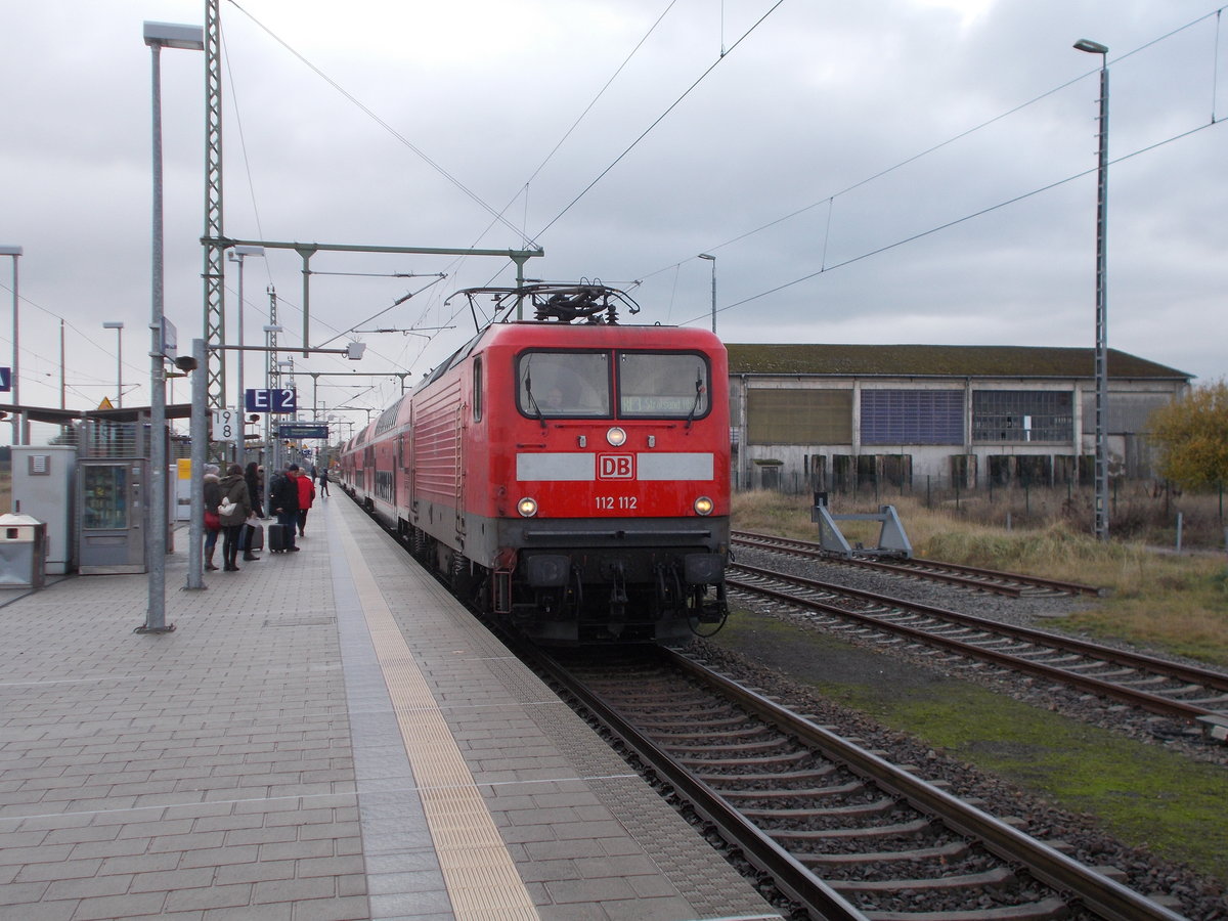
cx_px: 614
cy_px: 460
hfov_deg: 42.9
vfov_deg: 32.9
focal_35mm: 44
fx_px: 1561
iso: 80
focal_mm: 7.9
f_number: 4.2
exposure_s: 1/200
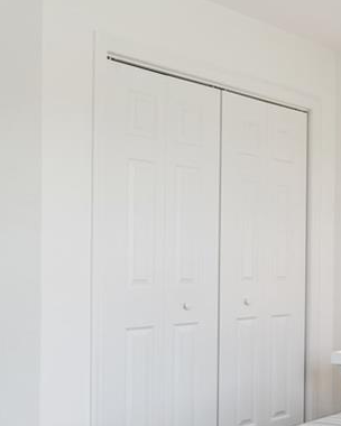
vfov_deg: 37.6
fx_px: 621
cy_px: 271
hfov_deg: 24.7
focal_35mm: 49
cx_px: 492
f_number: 8
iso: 320
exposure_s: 1
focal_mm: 13
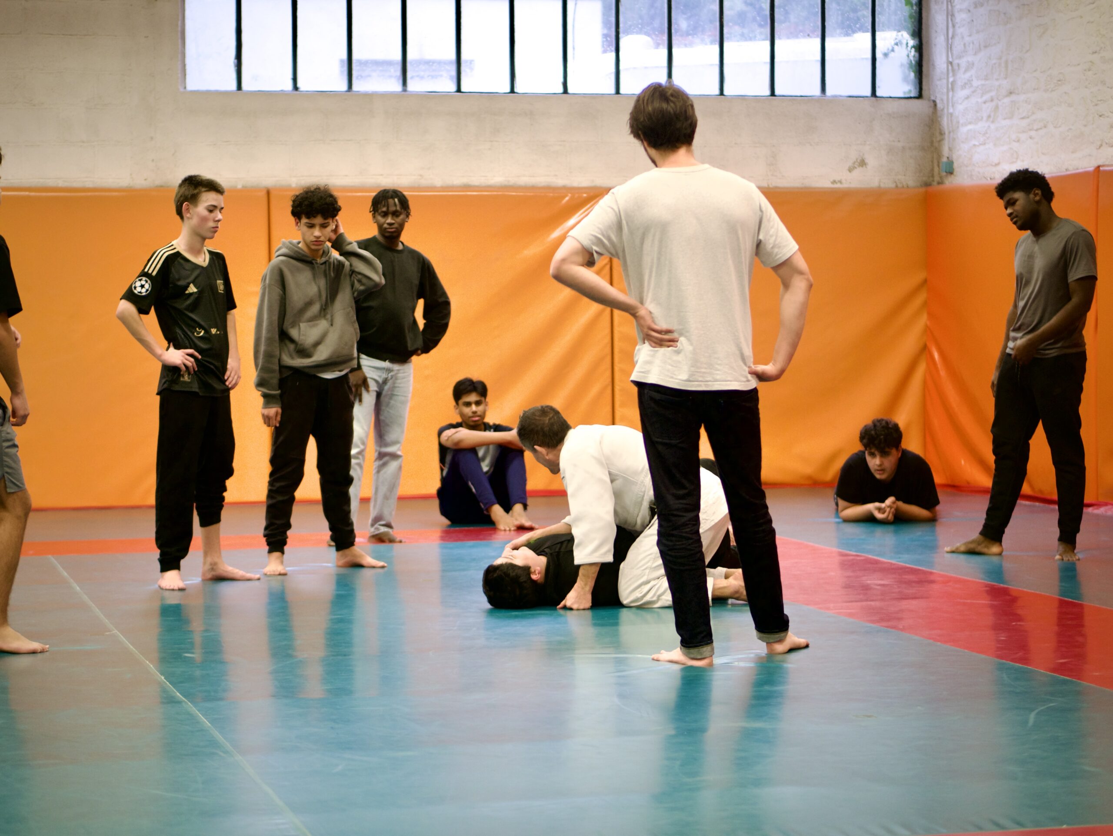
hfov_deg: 22.7
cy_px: 418
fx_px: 2766
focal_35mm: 86
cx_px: 556
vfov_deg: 17.2
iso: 200
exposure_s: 1/160
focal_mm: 43
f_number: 1.7
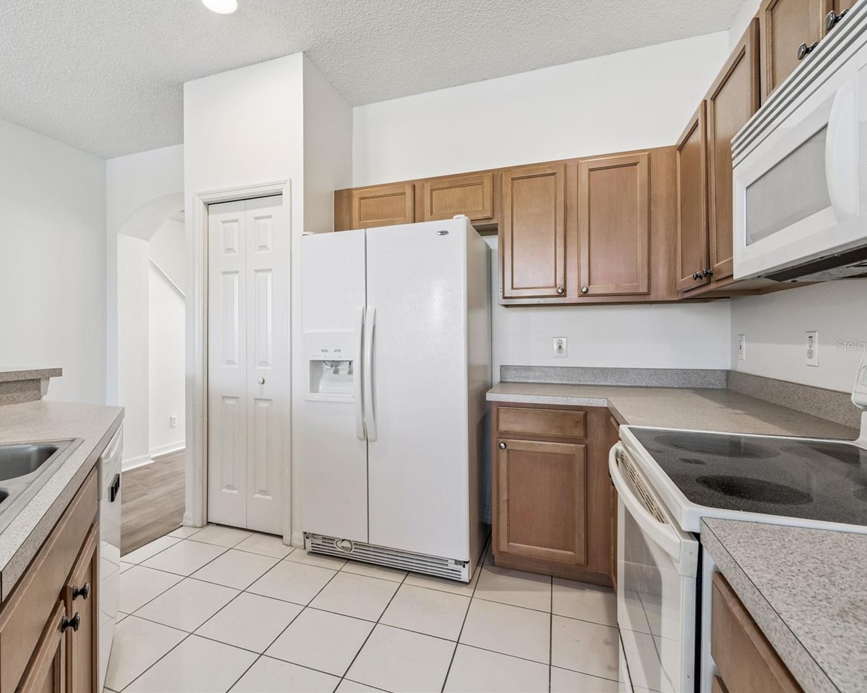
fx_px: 436
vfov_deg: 77.0
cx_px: 372
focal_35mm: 17
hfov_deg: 89.1
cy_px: 345
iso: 100
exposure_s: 1/3.33
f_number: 7.1
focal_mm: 10
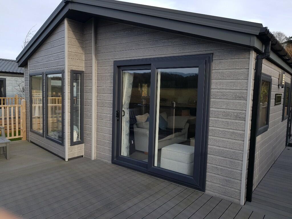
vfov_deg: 53.1
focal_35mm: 26
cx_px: 146
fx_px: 219
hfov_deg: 67.3
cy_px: 110
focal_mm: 4.2
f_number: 1.7
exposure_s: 1/516
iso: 40
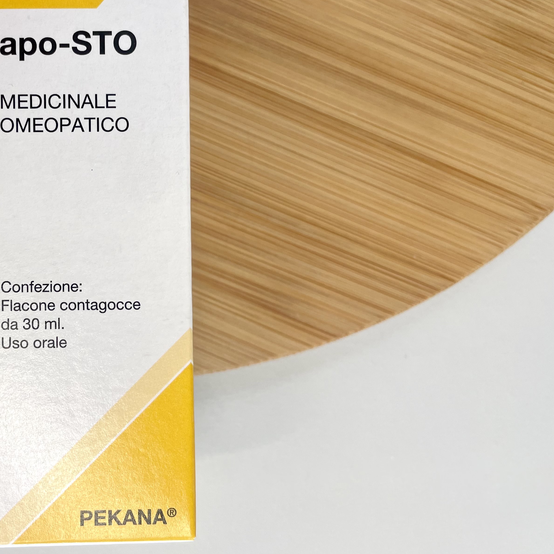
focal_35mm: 39
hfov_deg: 40.6
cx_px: 89
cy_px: 235
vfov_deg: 42.7
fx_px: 706
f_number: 1.6
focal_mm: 4.2
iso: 40
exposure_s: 1/100
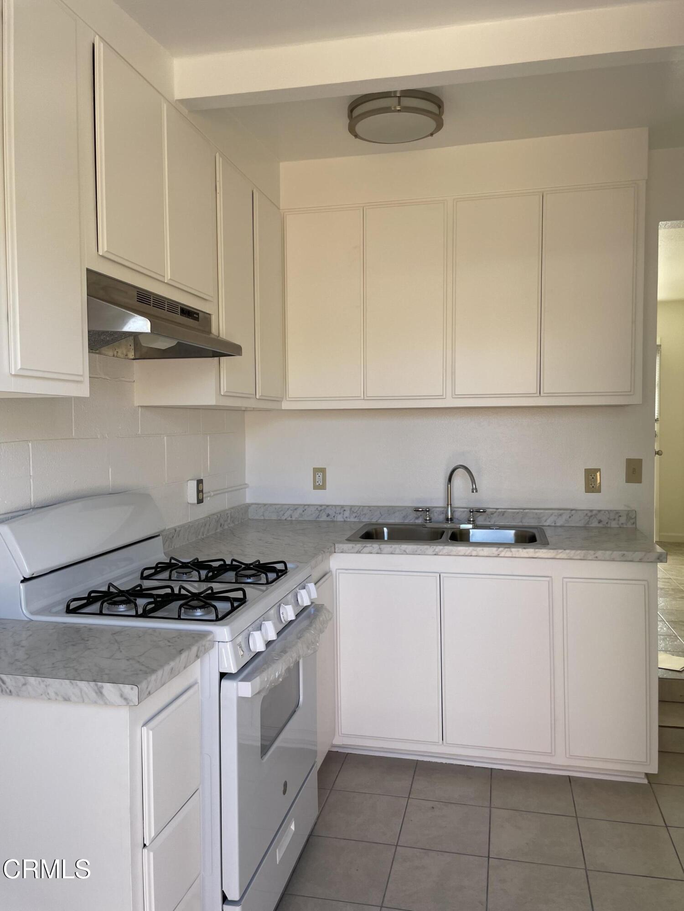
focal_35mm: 26
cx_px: 342
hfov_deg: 53.1
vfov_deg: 67.3
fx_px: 685
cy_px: 456
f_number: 1.6
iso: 32
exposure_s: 1/195
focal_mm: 4.2
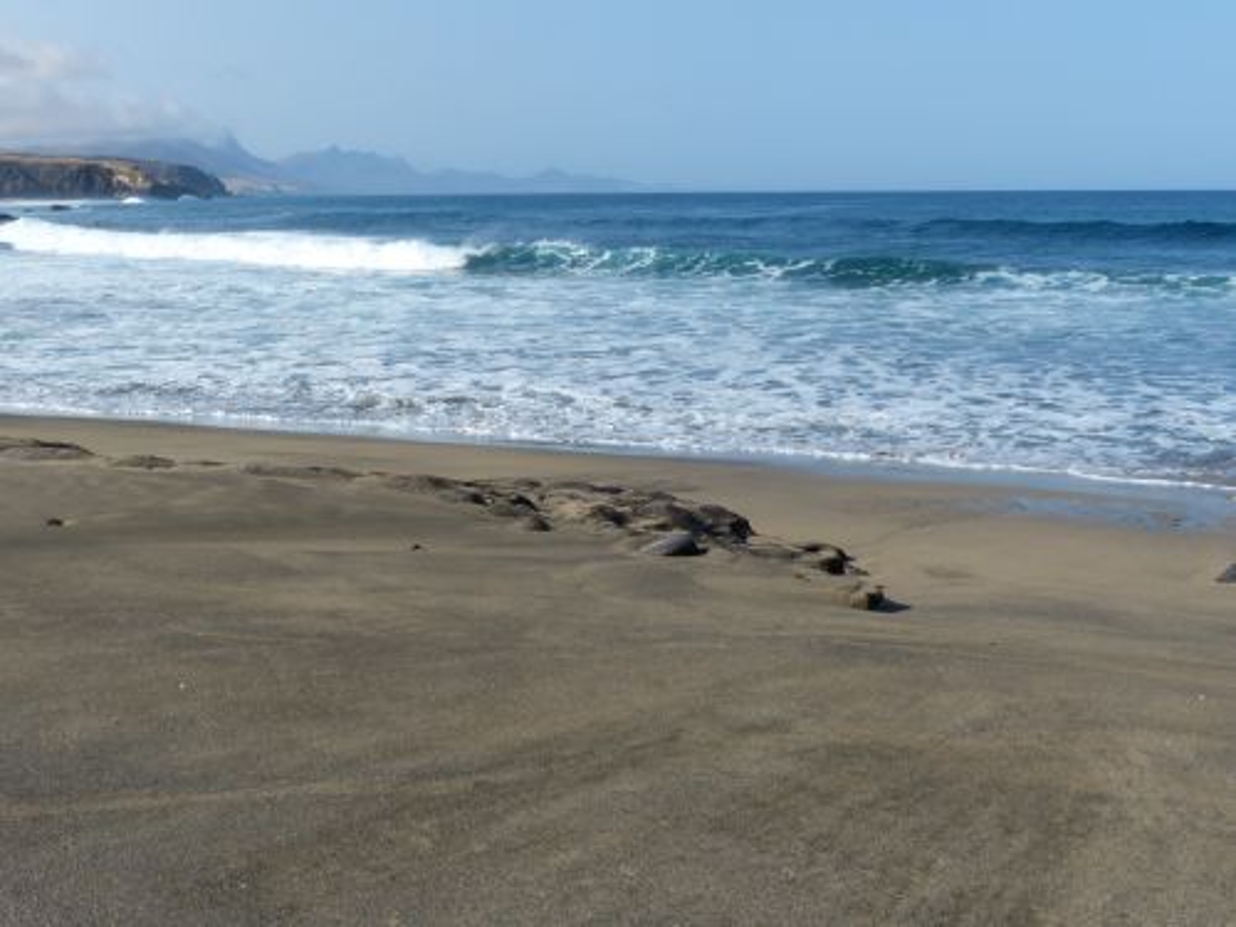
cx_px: 618
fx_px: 1571
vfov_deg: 32.9
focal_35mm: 44
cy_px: 464
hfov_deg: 42.9
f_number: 4
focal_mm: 7.8
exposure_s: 1/1000
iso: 100
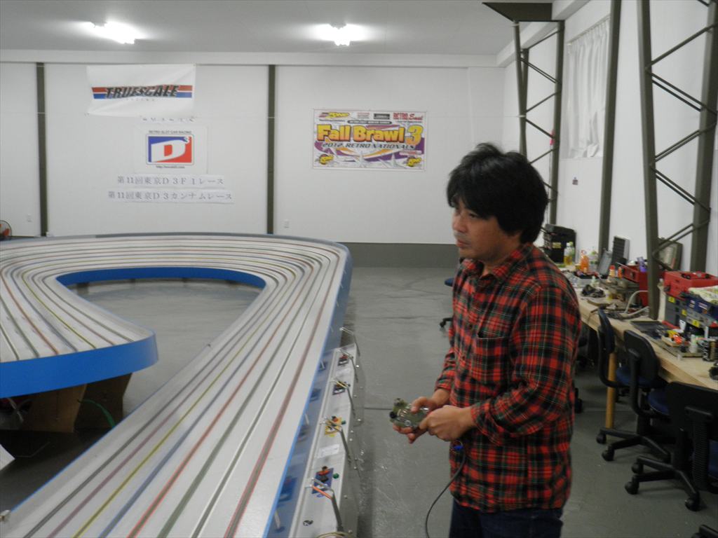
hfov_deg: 45.8
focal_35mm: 41
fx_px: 850
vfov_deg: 35.1
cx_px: 359
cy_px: 269
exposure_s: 1/20
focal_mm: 7.3
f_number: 3.9
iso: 200
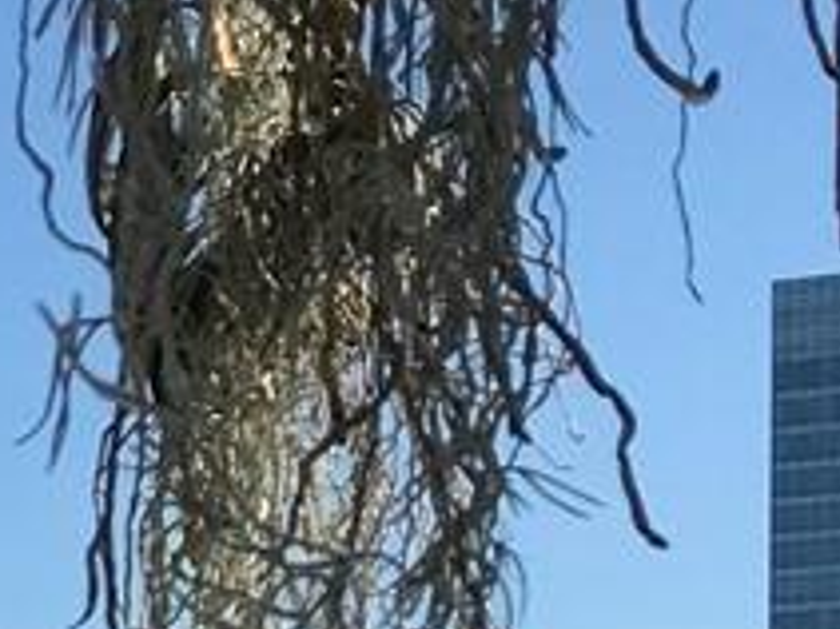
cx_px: -1103
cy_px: 1549
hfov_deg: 8.6
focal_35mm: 212
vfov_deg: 6.6
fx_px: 5142
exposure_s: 1/4367
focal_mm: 3.99
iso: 20
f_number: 1.8
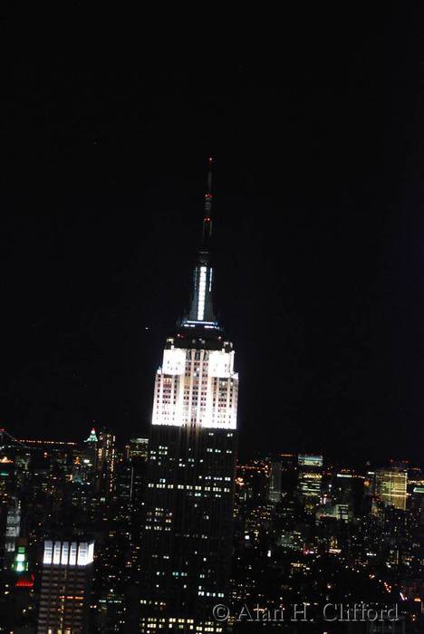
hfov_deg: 13.1
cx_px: 212
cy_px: 317
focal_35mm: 105
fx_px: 1851
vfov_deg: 19.4
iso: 1600
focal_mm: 70
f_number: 5
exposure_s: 1/6
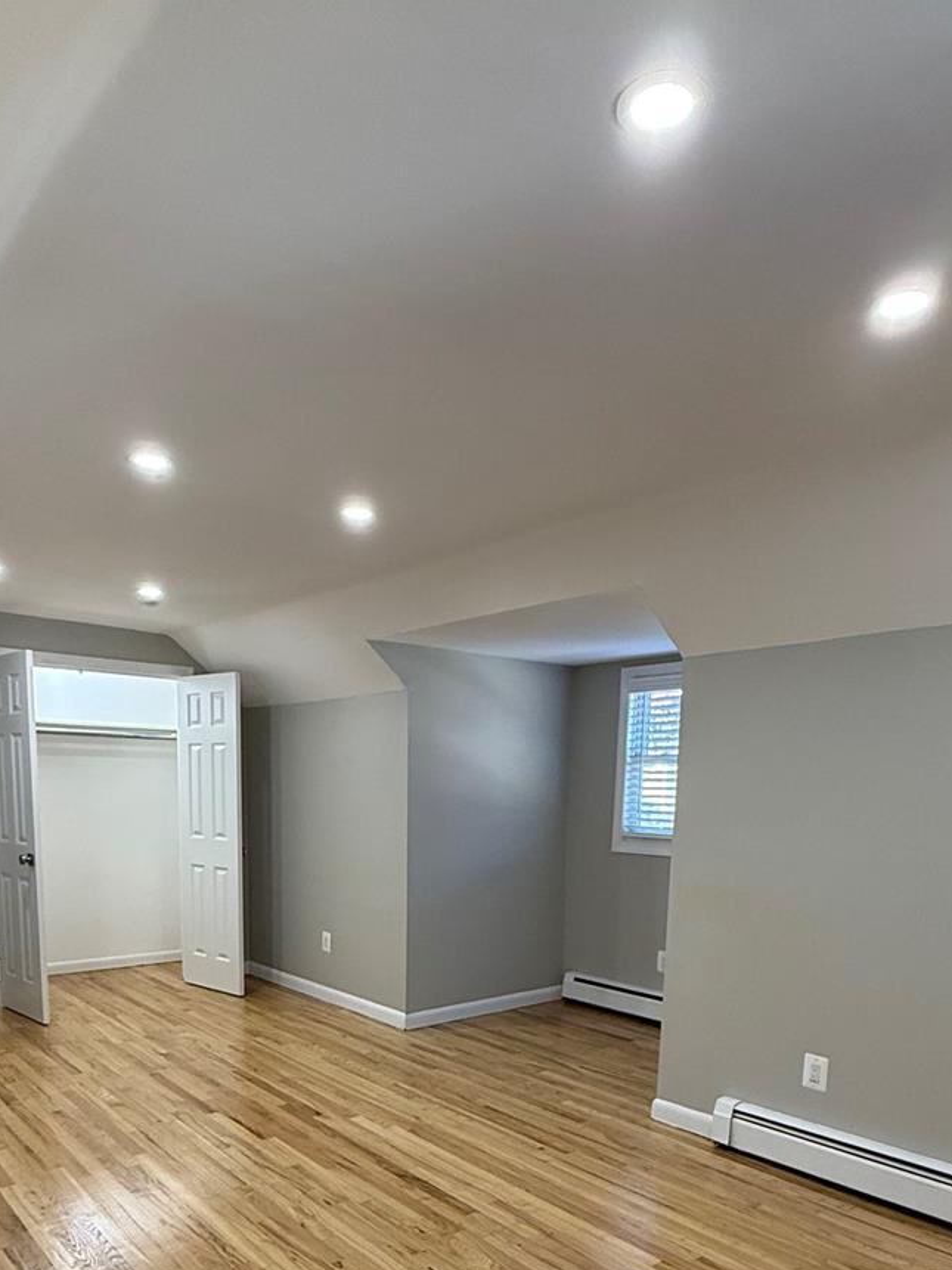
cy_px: 933
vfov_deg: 65.7
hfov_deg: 54.8
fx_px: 917
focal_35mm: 25
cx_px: 443
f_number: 2.2
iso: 250
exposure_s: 1/120
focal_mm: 2.22
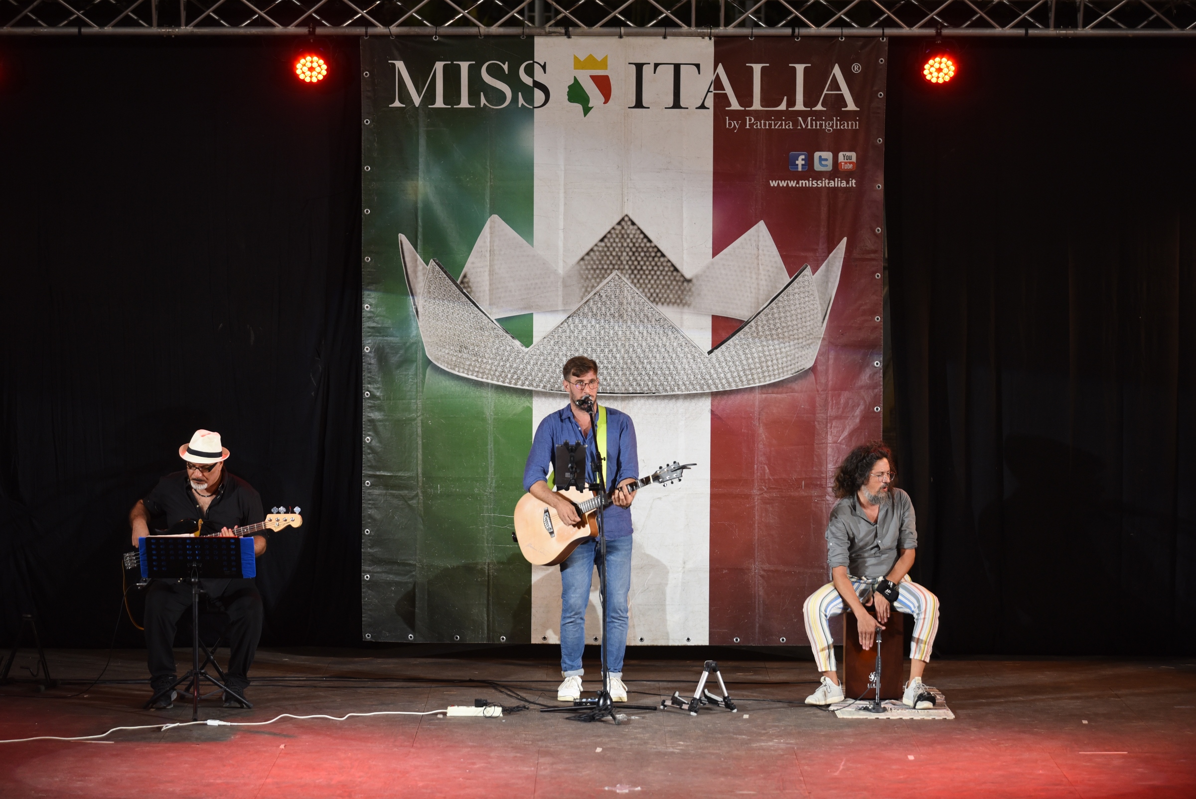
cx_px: 598
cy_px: 400
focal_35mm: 112
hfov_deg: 18.3
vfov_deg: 12.2
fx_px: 3722
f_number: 2.8
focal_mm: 112
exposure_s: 1/100
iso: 1000
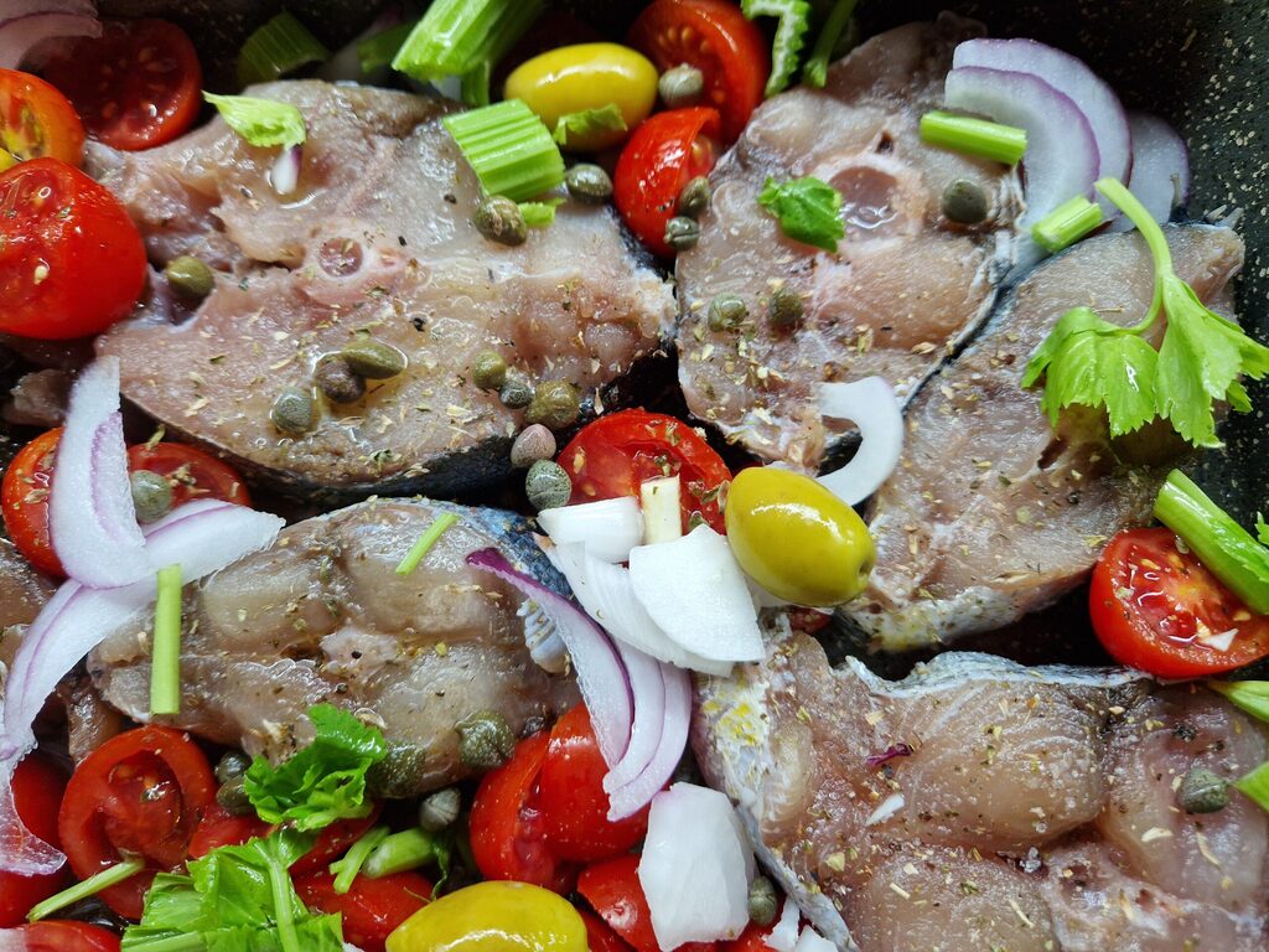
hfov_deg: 73.9
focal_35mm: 23
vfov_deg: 58.9
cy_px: 476
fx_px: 843
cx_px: 634
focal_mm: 5.4
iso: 160
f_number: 1.8
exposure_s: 1/100
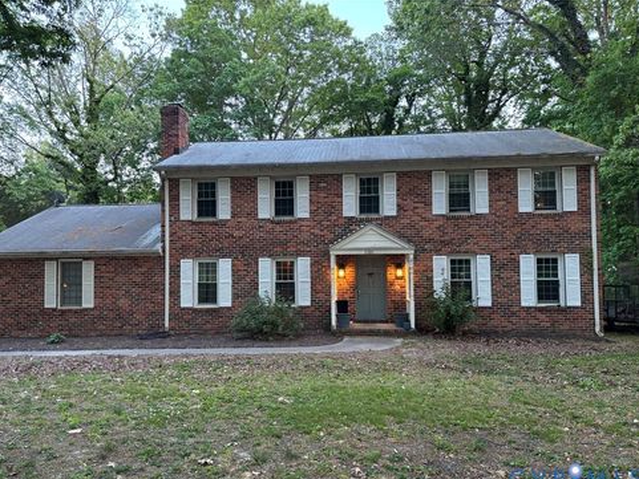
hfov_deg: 65.3
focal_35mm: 27
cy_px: 247
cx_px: 310
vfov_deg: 51.4
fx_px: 499
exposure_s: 1/60
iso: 320
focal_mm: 5.96
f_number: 1.6
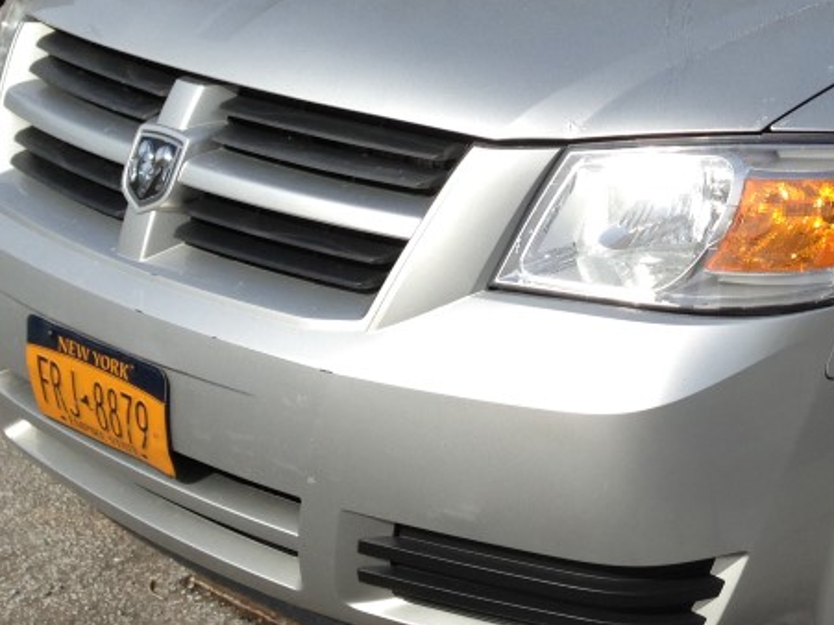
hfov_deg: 25.0
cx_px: 799
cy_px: 128
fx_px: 1806
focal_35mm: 75
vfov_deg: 19.4
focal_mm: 4.13
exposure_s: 1/1427
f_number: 2.4
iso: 50
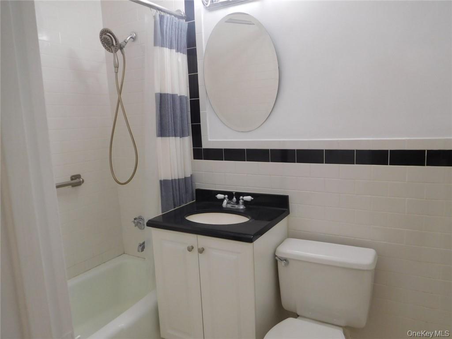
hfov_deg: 69.4
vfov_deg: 54.9
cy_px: 170
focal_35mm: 25
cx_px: 226
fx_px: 326
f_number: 3.4
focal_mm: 4.5
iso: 140
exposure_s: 1/30
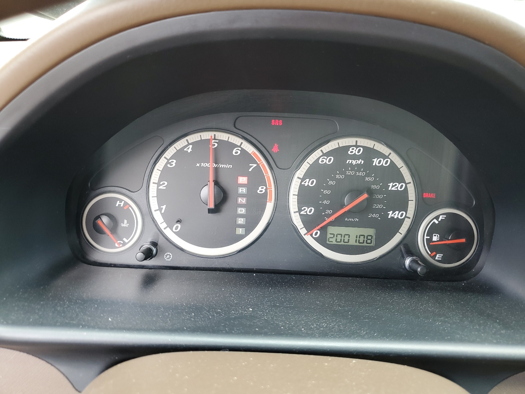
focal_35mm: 26
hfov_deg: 67.3
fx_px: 394
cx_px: 262
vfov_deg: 53.1
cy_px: 197
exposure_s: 1/120
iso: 61
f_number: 1.5
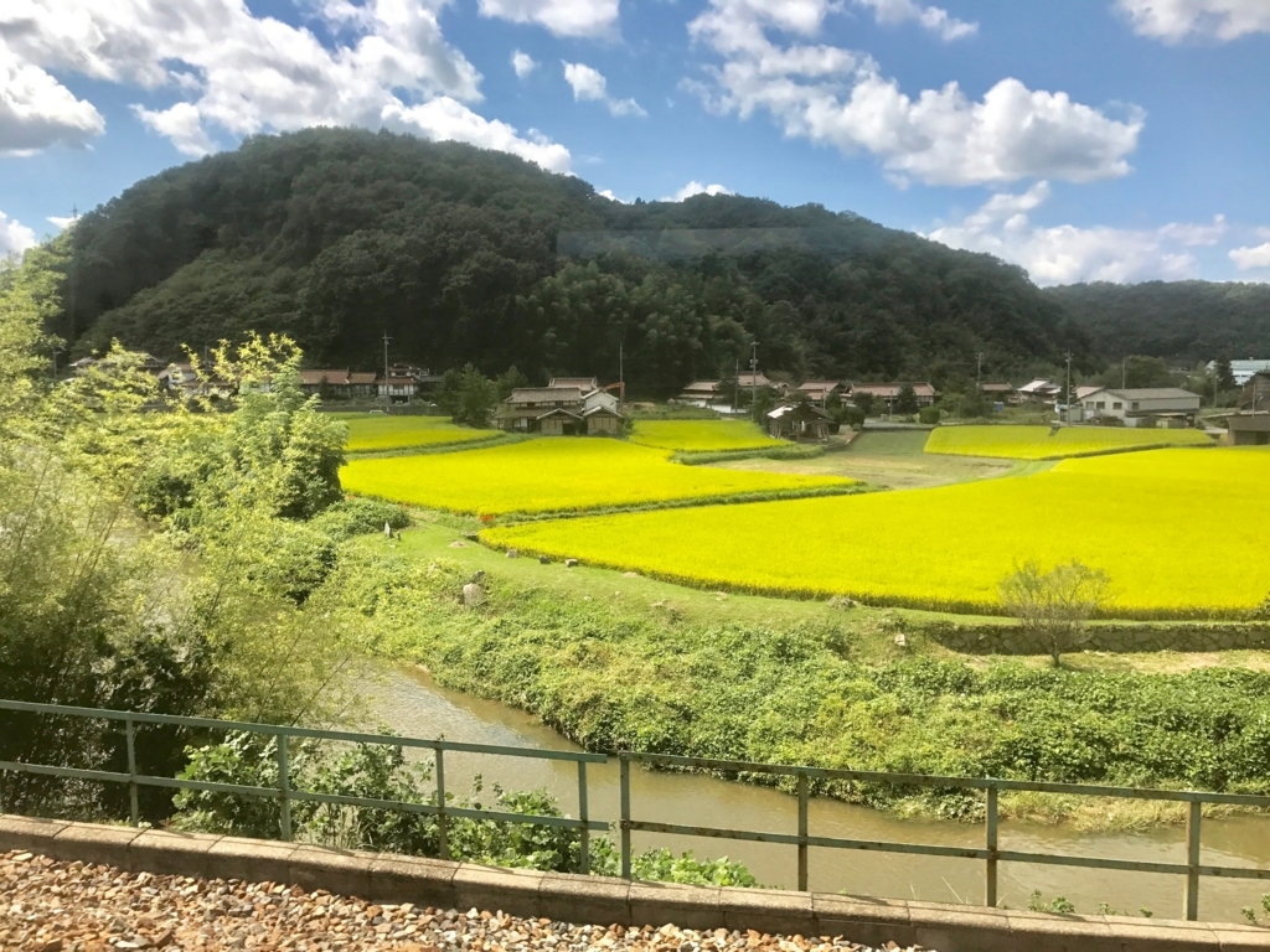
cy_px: 476
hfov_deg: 63.4
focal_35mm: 28
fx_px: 1027
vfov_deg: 49.7
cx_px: 635
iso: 20
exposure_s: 1/2179
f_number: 1.8
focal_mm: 3.99
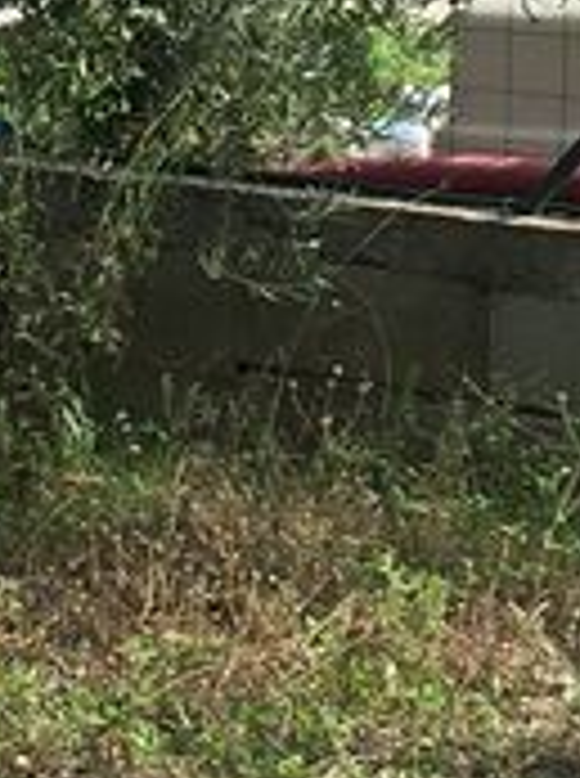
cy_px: -139
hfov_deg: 8.6
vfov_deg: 11.6
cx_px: -247
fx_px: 3767
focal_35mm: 168
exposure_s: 1/523
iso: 25
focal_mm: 4.15
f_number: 2.2
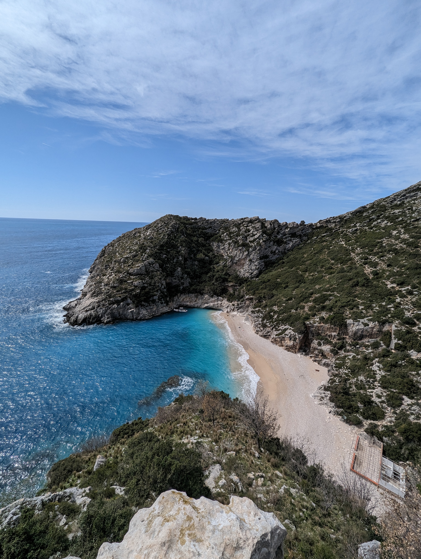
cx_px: 210
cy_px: 280
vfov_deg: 106.1
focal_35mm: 13
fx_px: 210
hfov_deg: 90.1
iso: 46
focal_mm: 1.95
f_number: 2.2
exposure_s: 1/2398
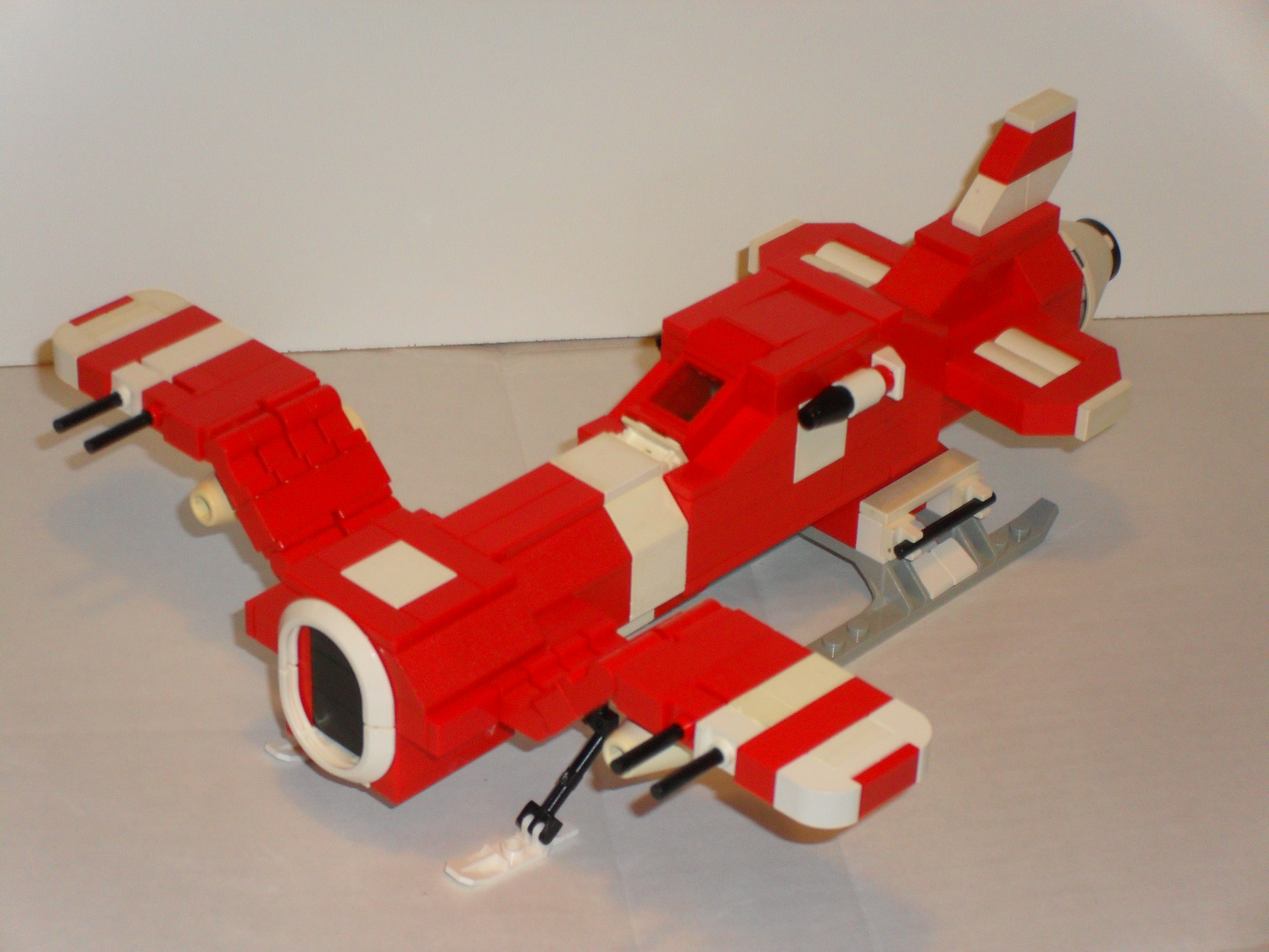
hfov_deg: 18.7
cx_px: 634
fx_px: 3849
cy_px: 476
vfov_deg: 14.1
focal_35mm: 105
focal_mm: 18.9
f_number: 5.8
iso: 200
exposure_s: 1/60
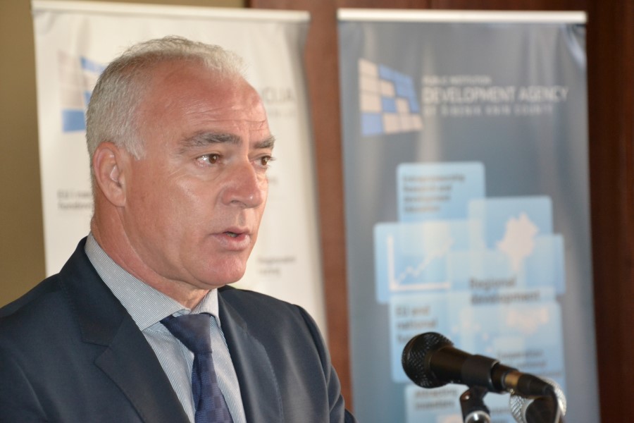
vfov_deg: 10.8
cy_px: 212
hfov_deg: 16.1
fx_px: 2245
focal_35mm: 128
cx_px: 317
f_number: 5.6
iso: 1800
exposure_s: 1/60
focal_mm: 85
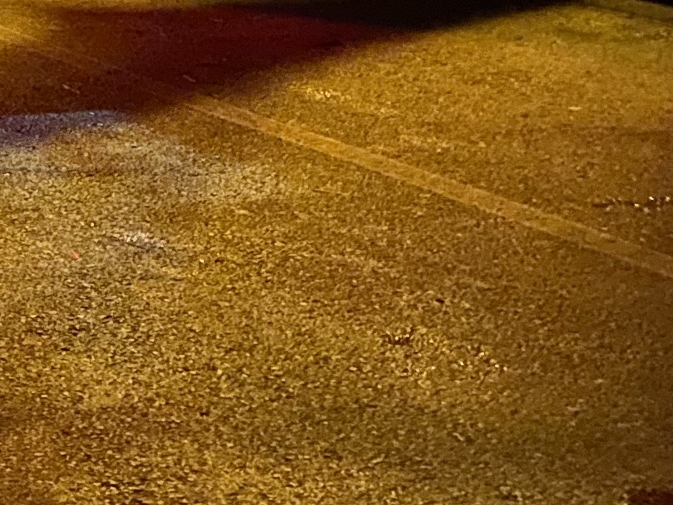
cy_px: -42
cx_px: -483
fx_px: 2022
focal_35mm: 104
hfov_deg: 16.3
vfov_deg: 13.9
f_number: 1.8
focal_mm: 4.25
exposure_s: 1/17
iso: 800
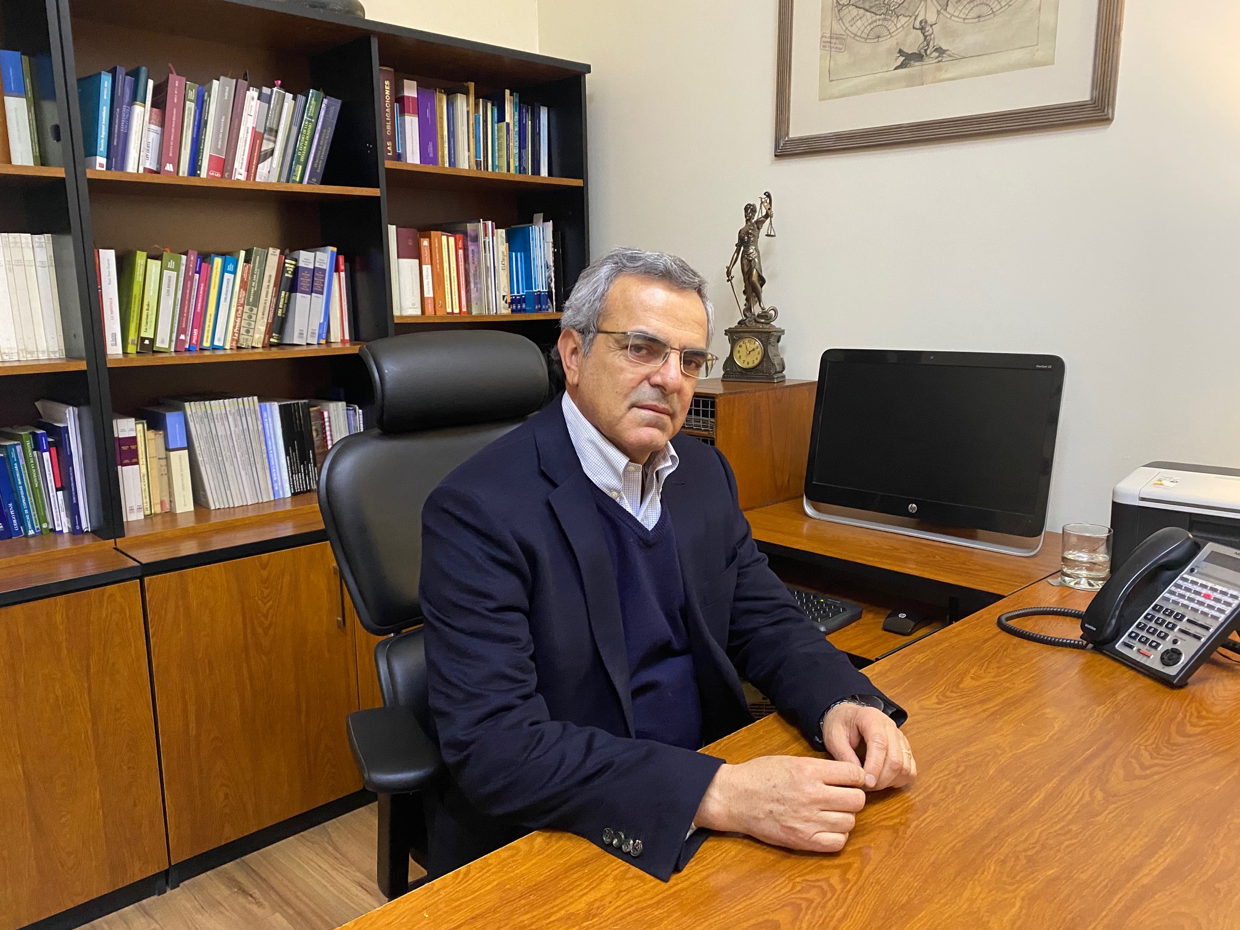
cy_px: 465
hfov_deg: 67.3
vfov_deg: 53.1
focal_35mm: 26
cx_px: 620
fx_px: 931
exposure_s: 1/47
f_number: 1.8
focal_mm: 4.25
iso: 500
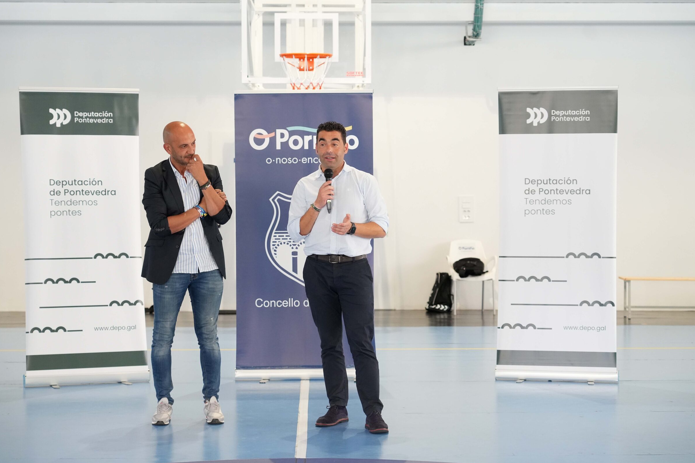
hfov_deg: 26.0
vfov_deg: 17.5
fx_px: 1506
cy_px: 220
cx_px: 345
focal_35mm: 78
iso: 4000
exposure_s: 1/160
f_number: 4
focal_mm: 73
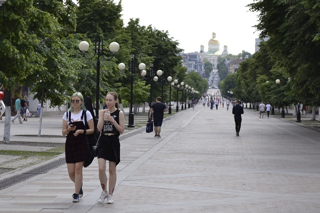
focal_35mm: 125
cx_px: 115
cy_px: 91
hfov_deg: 16.4
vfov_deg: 11.0
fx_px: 1108
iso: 100
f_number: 5.6
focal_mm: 55
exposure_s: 1/200
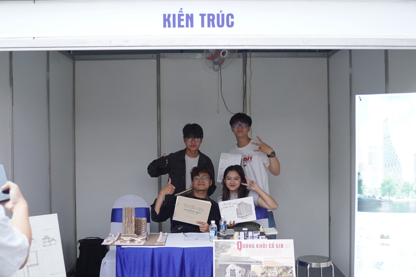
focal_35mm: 42
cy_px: 138
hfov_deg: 46.4
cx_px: 208
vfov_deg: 31.9
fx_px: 485
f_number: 2.8
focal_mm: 28
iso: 400
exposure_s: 1/1000
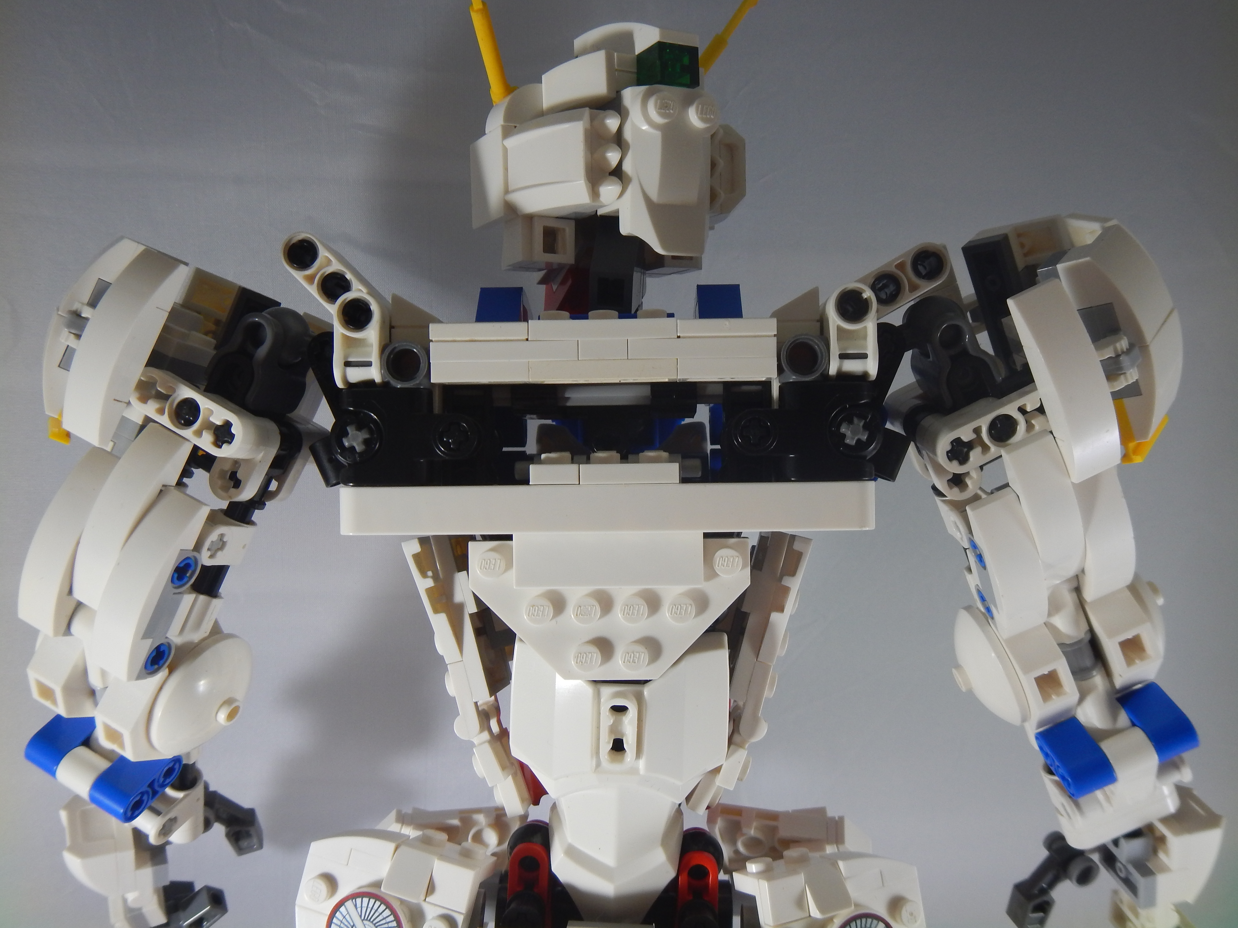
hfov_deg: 55.4
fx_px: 1180
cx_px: 619
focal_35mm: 33
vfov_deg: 42.9
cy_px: 464
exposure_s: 1/50
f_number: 3.9
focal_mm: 5.9
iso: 125
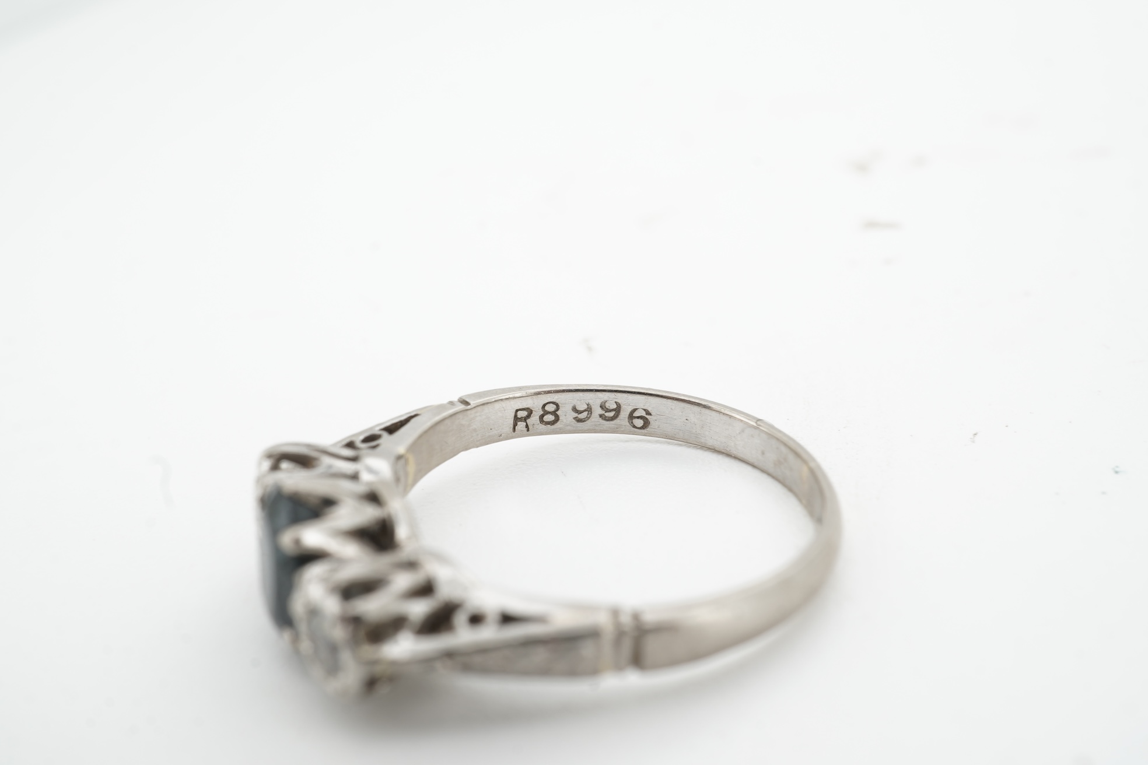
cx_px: 574
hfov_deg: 43.6
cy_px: 382
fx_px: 1435
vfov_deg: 29.9
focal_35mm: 45
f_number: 22
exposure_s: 1/50
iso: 125
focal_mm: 30
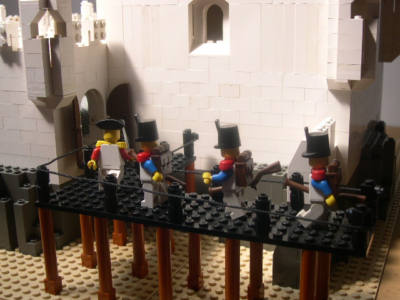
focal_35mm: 47
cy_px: 150
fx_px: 543
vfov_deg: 30.9
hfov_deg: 40.4
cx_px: 200
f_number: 3.1
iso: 100
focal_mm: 10.1
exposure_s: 1/203
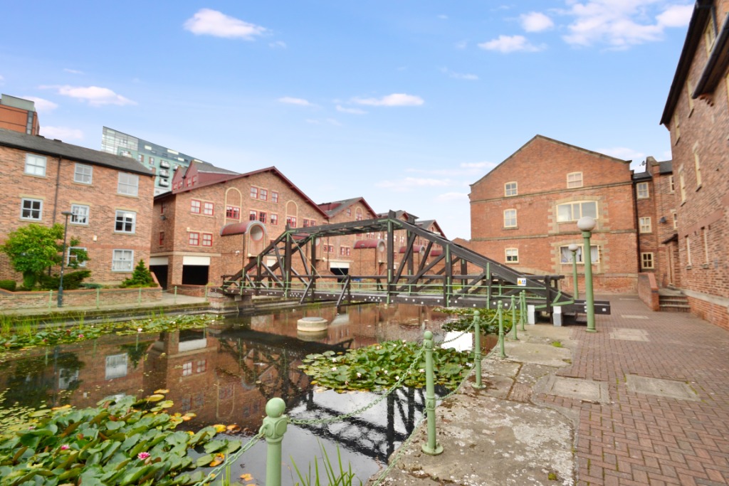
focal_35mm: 15
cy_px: 243
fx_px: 304
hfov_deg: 100.4
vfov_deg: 77.3
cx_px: 364
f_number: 5.6
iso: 280
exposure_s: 1/125
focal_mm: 10
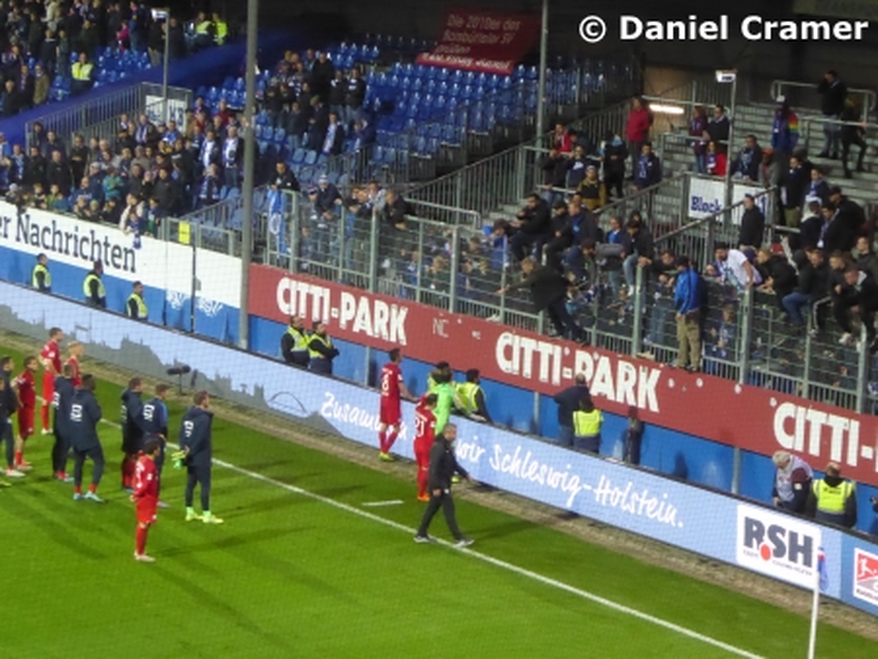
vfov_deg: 14.0
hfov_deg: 18.5
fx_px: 2690
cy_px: 330
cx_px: 439
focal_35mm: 106
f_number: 6.3
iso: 1600
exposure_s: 1/60
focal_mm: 19
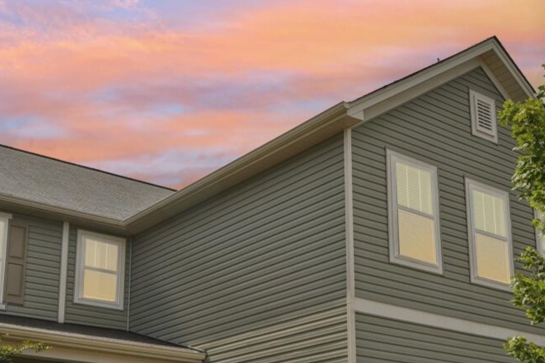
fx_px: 832
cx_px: 263
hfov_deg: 36.3
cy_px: 311
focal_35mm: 55
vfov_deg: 24.1
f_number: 8
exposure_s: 1/90
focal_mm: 20
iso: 100
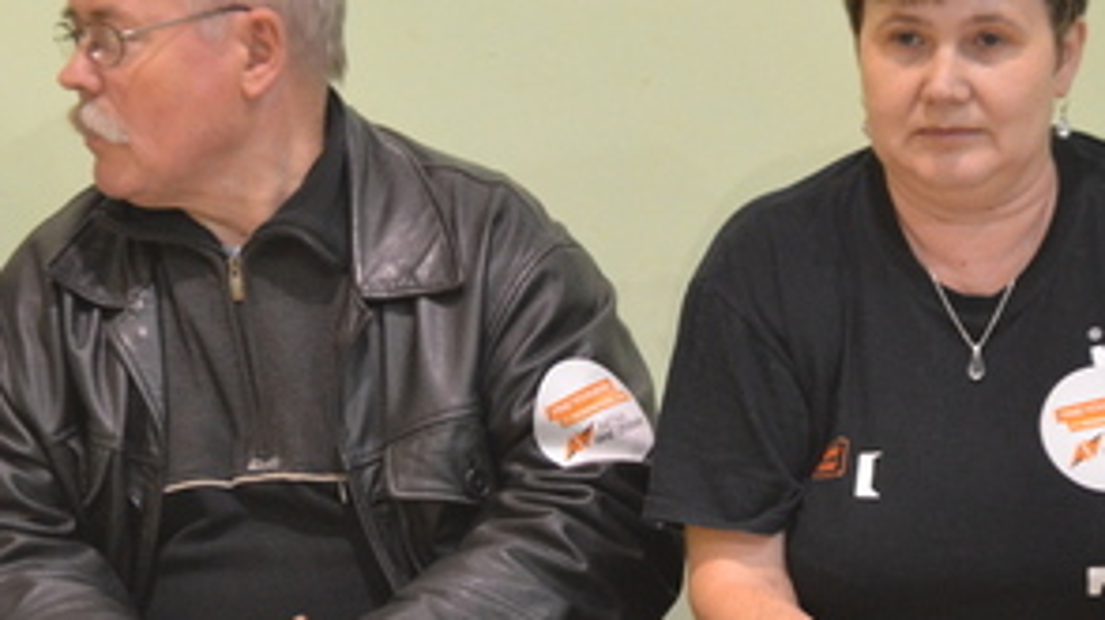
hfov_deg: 2.9
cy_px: 552
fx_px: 22197
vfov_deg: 1.6
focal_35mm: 758
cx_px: 199
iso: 1600
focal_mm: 200
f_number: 2.8
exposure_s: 1/50
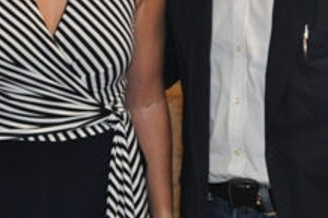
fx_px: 883
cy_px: -29
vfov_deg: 13.8
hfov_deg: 20.7
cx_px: 54
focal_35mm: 97
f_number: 3.5
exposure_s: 1/60
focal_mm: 22
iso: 800
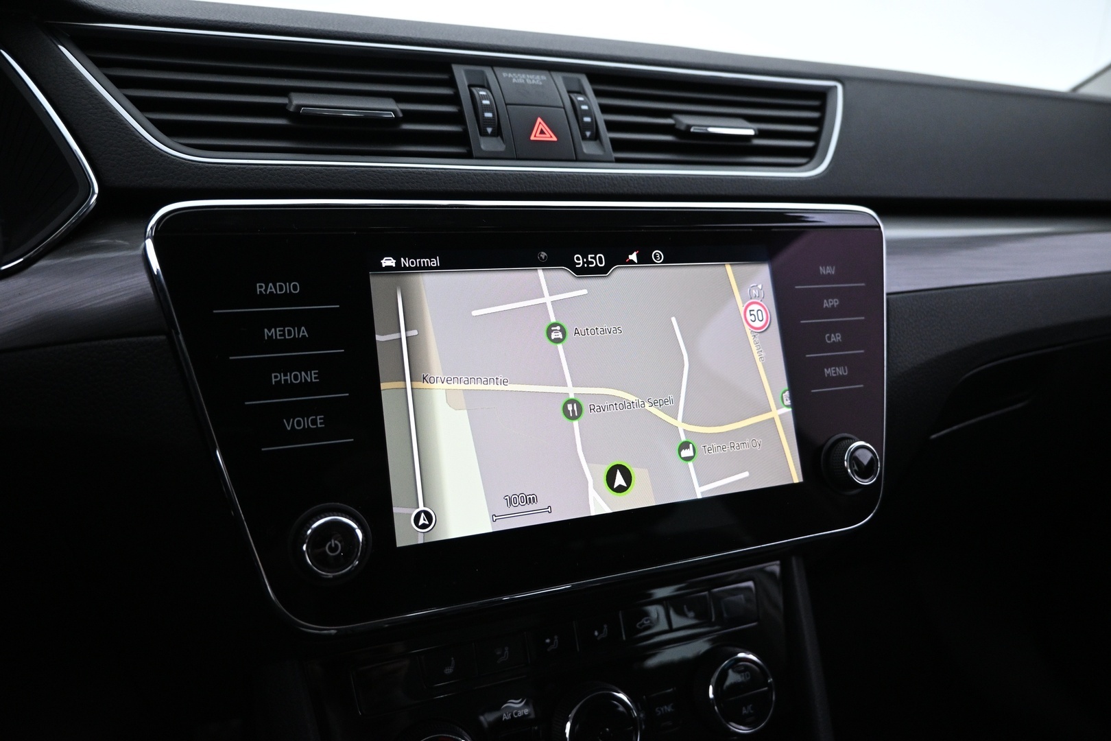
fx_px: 741
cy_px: 370
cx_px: 556
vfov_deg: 53.1
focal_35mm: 24
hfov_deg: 73.7
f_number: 3.5
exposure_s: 1/40
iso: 1600
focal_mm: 16
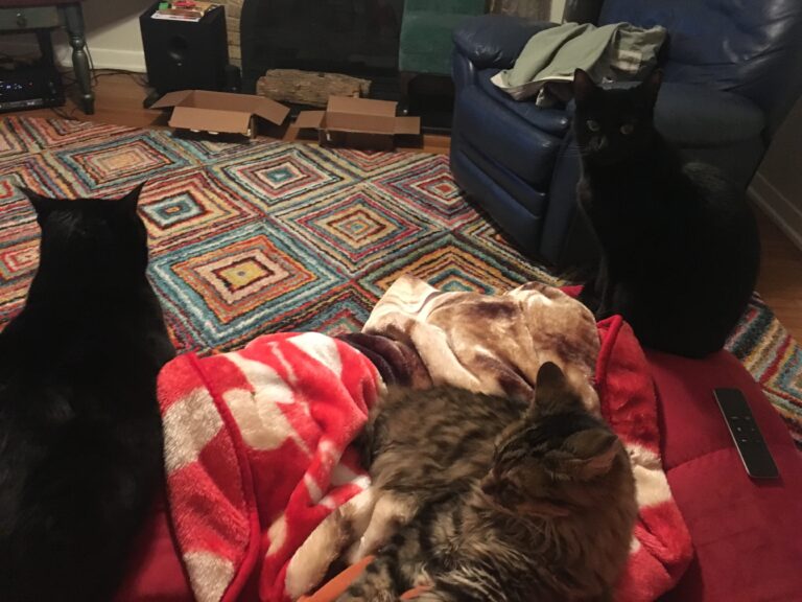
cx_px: 401
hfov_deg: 61.7
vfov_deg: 48.2
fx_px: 672
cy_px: 301
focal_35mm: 29
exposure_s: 1/15
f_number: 2.2
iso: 320
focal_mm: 4.15
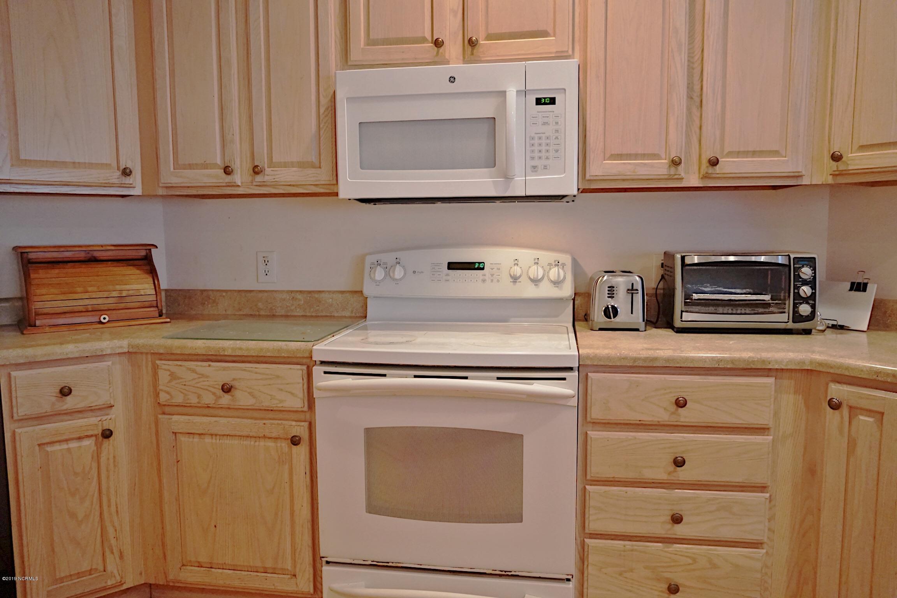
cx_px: 448
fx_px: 673
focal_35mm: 27
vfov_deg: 47.9
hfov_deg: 67.4
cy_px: 299
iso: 2000
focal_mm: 18
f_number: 3.5
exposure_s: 1/60
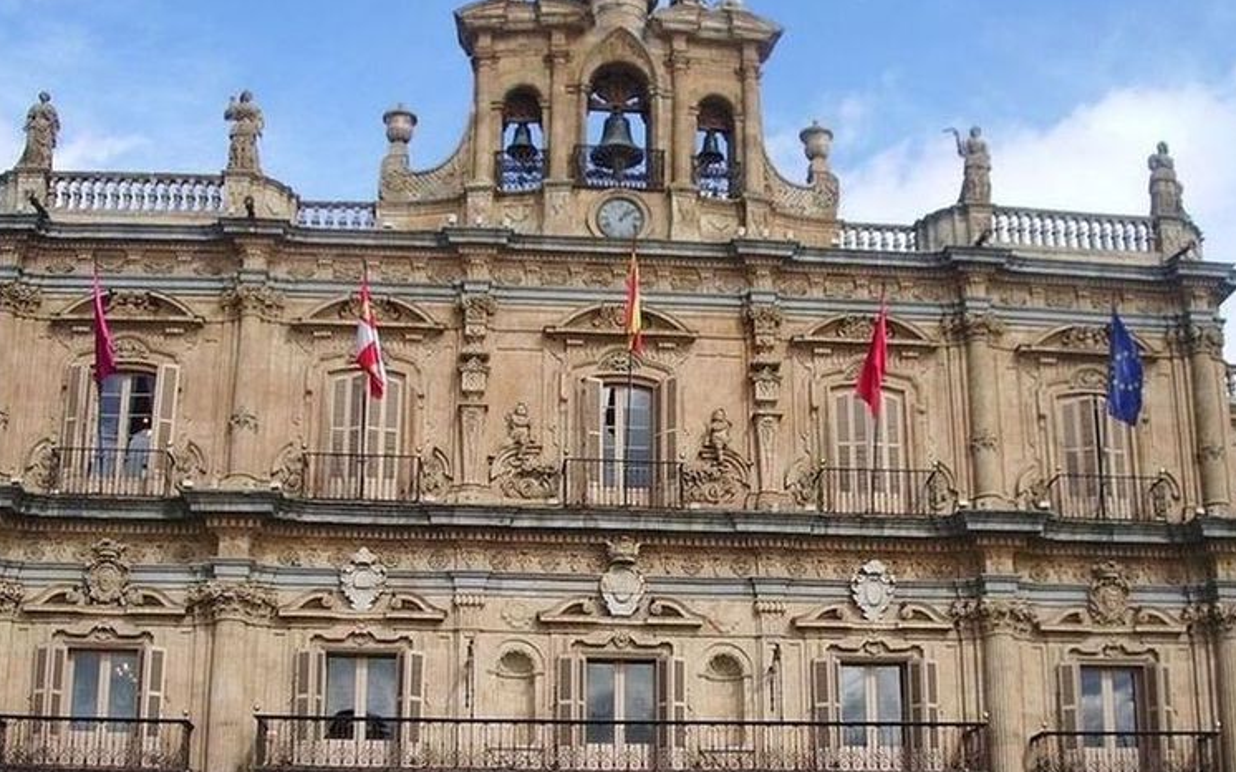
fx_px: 1650
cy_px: 580
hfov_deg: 41.1
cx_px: 642
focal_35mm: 49
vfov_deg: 26.0
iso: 50
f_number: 4.3
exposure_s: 1/250
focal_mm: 5.8
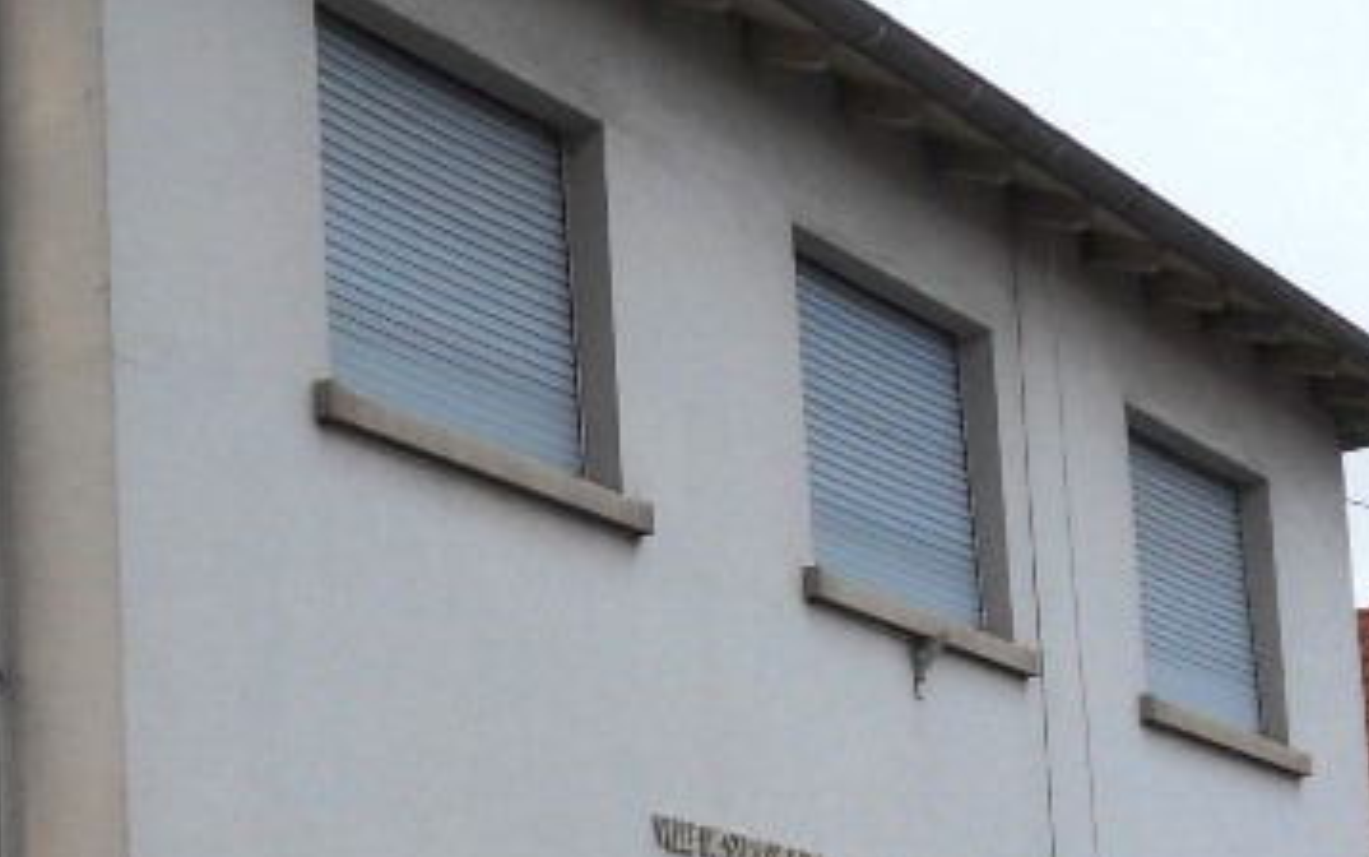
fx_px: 4068
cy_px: 884
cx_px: 233
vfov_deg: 11.9
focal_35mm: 109
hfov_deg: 18.9
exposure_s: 1/180
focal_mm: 6.3
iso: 80
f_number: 3.9
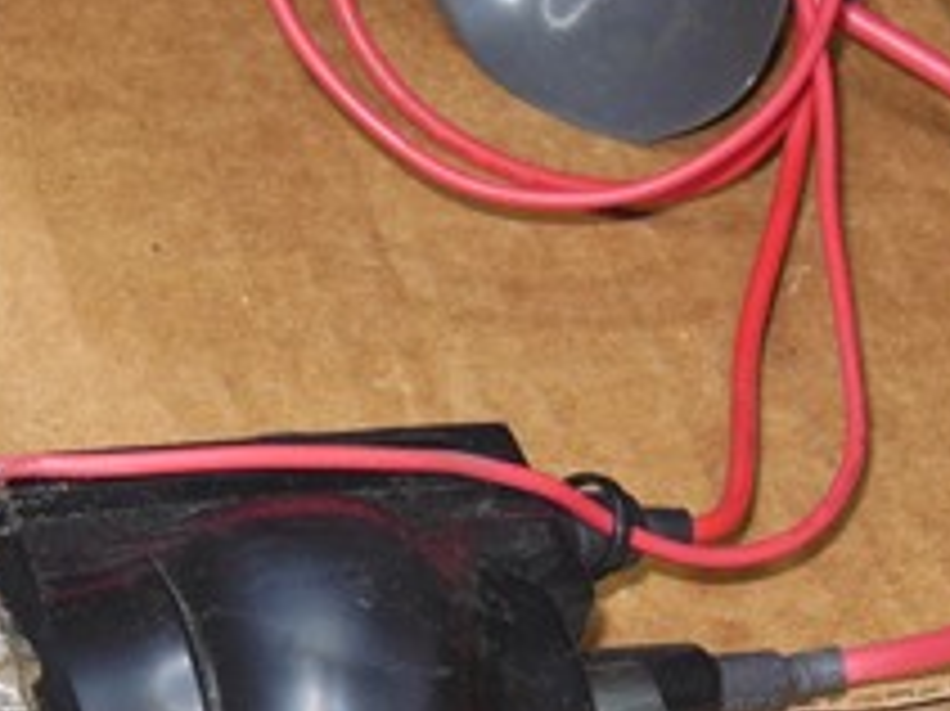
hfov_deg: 16.3
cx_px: 437
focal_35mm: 121
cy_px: 410
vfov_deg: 12.2
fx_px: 3319
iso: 200
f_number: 4.1
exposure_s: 1/60
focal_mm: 10.2
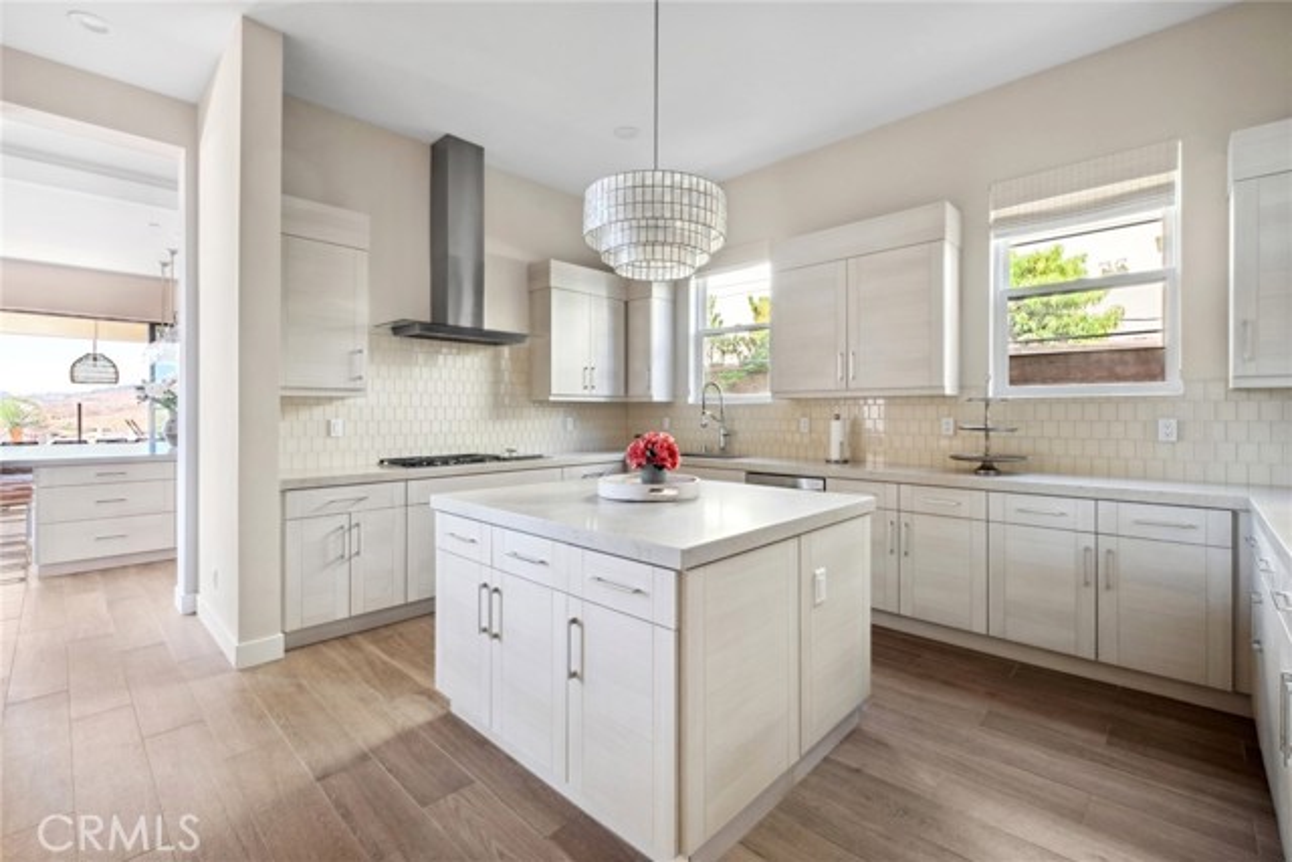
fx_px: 538
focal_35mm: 15
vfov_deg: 77.4
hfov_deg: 100.4
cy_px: 431
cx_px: 646
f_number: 8
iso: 320
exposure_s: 1/20
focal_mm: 10
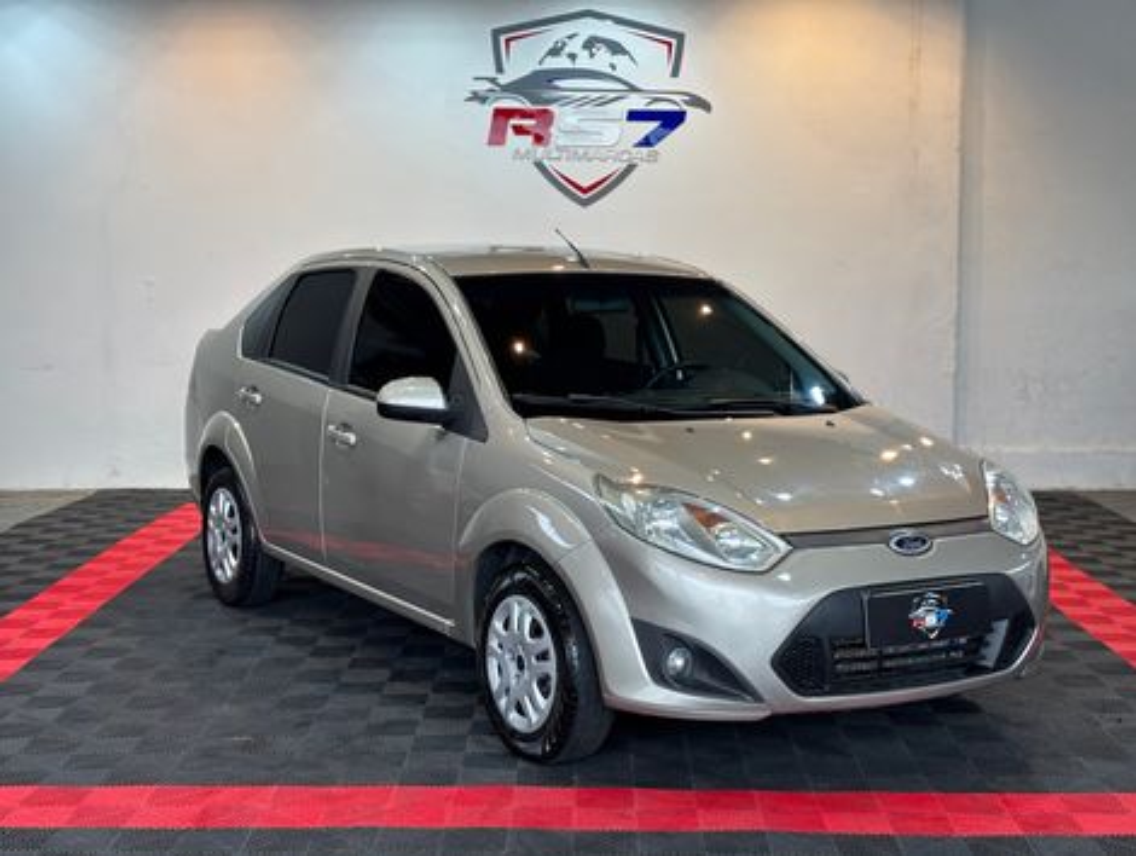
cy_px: 428
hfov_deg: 36.8
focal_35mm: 52
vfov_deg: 28.1
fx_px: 1709
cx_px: 568
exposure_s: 1/120
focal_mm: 5.96
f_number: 1.6
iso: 50
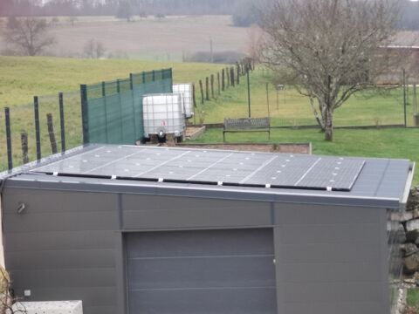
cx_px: 210
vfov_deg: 12.0
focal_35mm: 123
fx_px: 1489
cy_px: 157
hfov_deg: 16.0
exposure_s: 1/50
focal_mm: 7.48
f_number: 2.4
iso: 125
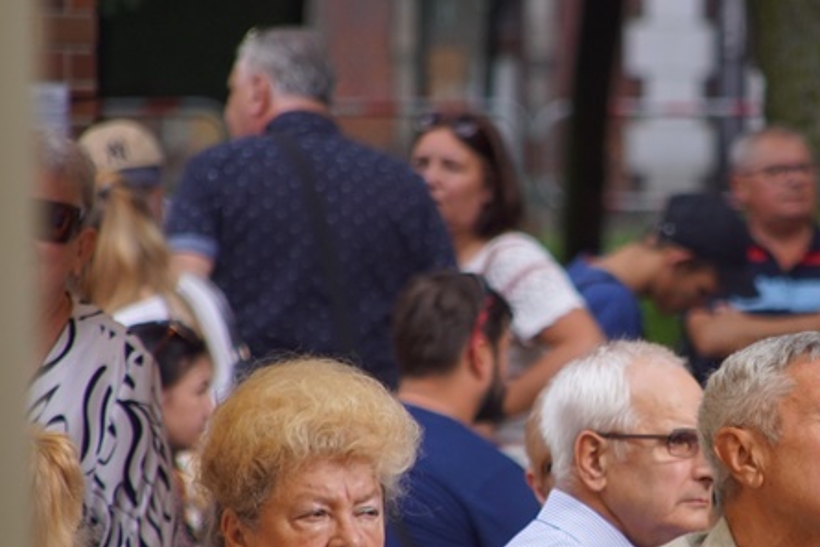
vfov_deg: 2.0
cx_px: 703
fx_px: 15334
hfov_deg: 3.1
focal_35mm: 673
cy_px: 363
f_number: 6.3
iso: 320
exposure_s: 1/320
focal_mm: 200
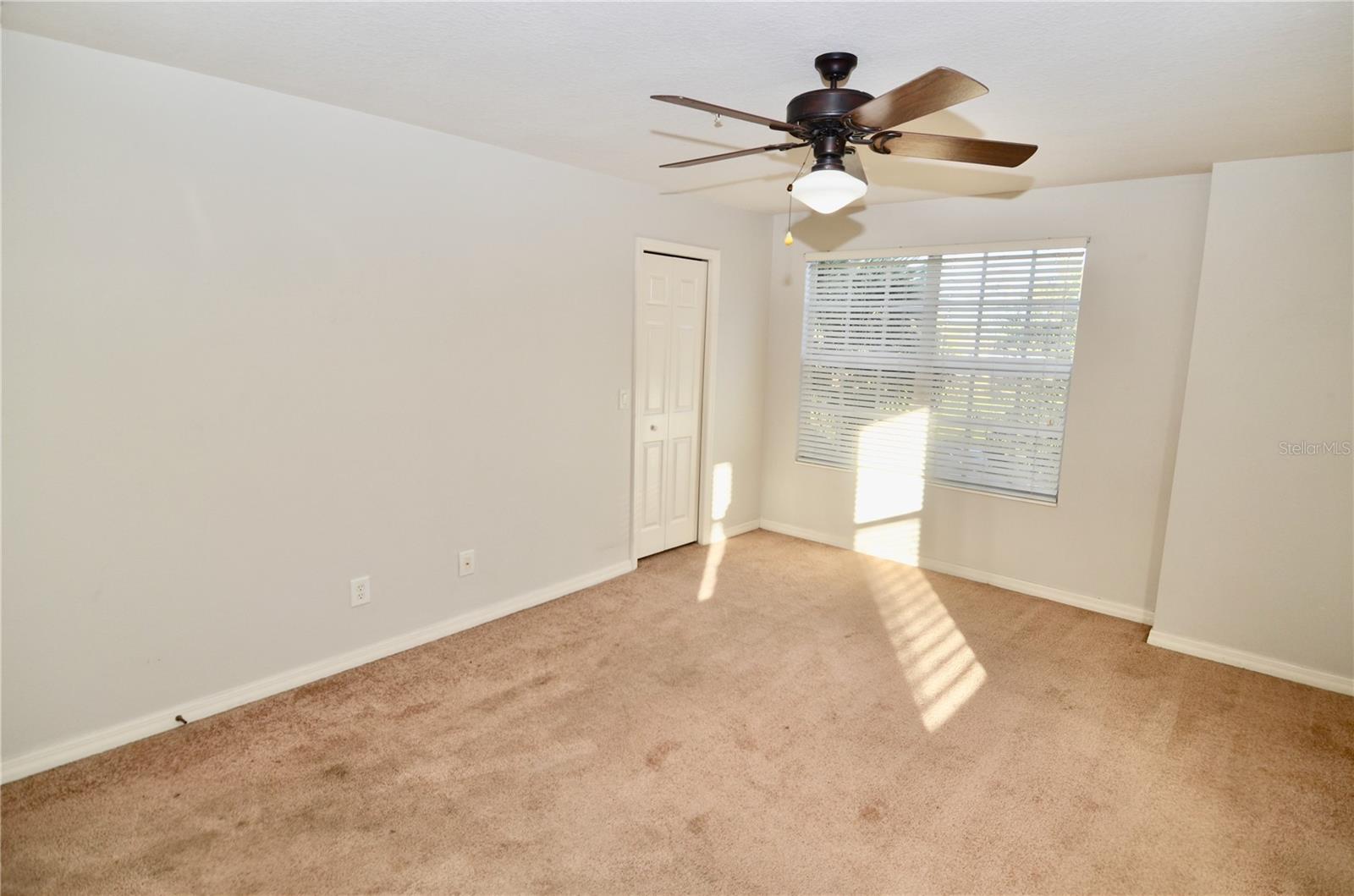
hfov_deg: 90.1
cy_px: 448
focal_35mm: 18
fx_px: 675
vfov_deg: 67.1
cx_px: 677
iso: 160
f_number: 5.6
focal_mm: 12
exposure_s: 1/125
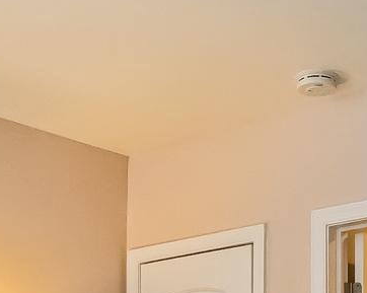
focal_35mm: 85
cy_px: 415
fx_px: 923
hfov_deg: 22.4
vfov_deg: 16.7
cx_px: 247
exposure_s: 1/640
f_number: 5.6
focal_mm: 16
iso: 3200
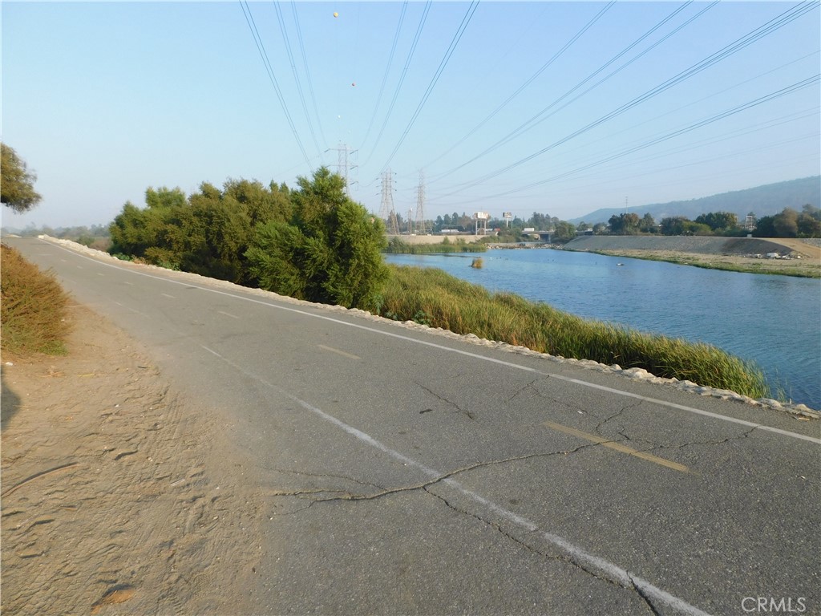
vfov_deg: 58.9
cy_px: 308
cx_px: 410
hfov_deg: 73.9
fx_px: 545
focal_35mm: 23
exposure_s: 1/640
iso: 125
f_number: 3
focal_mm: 4
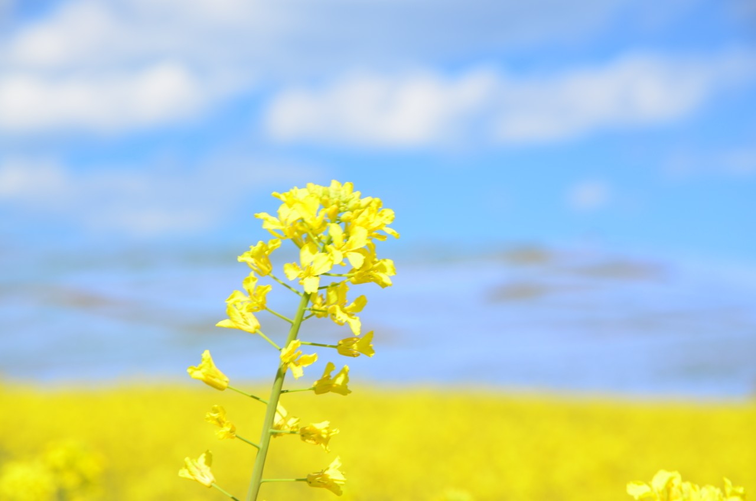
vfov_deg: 10.7
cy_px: 250
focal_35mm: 128
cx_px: 378
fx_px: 2672
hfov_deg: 16.1
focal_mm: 85
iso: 100
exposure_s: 1/100
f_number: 13
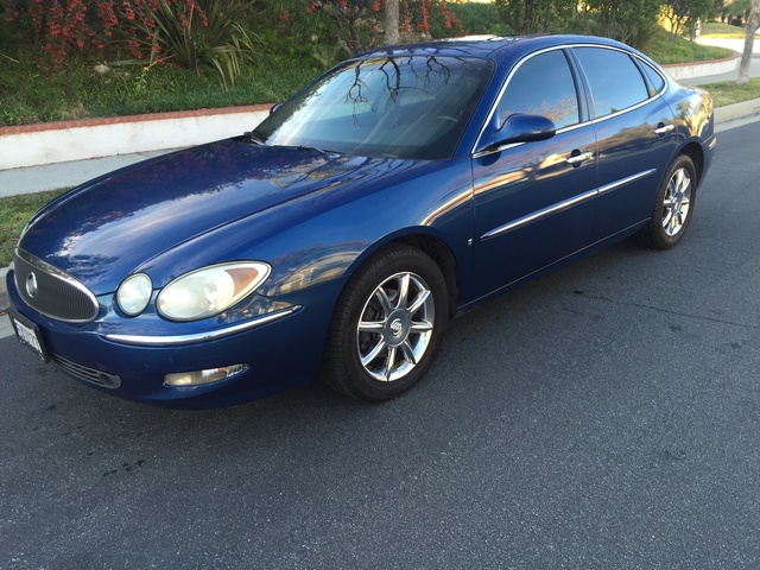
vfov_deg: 48.2
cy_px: 285
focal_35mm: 29
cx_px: 380
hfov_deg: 61.7
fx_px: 637
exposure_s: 1/120
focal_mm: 4.15
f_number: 2.2
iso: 50
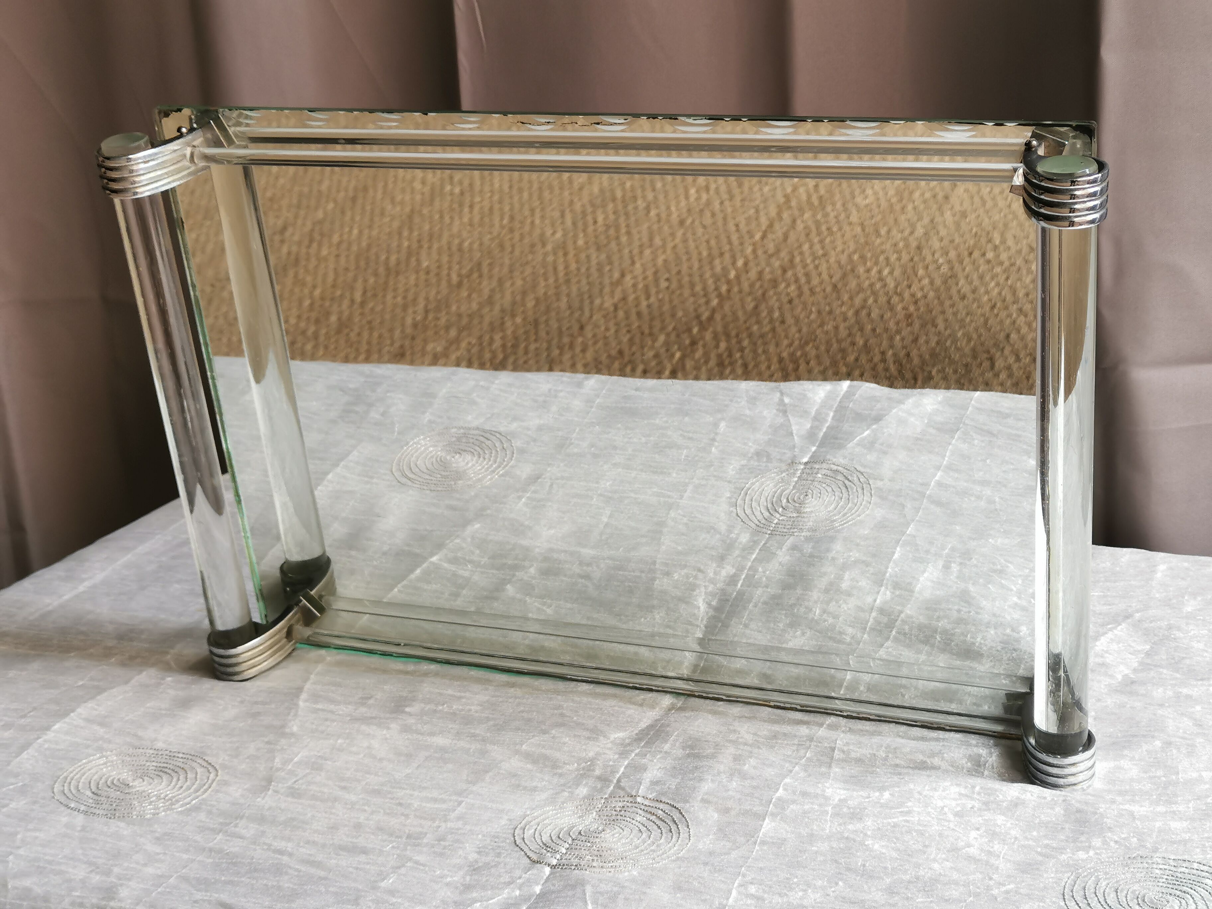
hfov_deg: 36.8
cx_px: 606
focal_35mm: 52
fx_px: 1821
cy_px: 454
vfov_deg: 28.0
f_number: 1.8
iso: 100
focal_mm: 5.58
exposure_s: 1/100
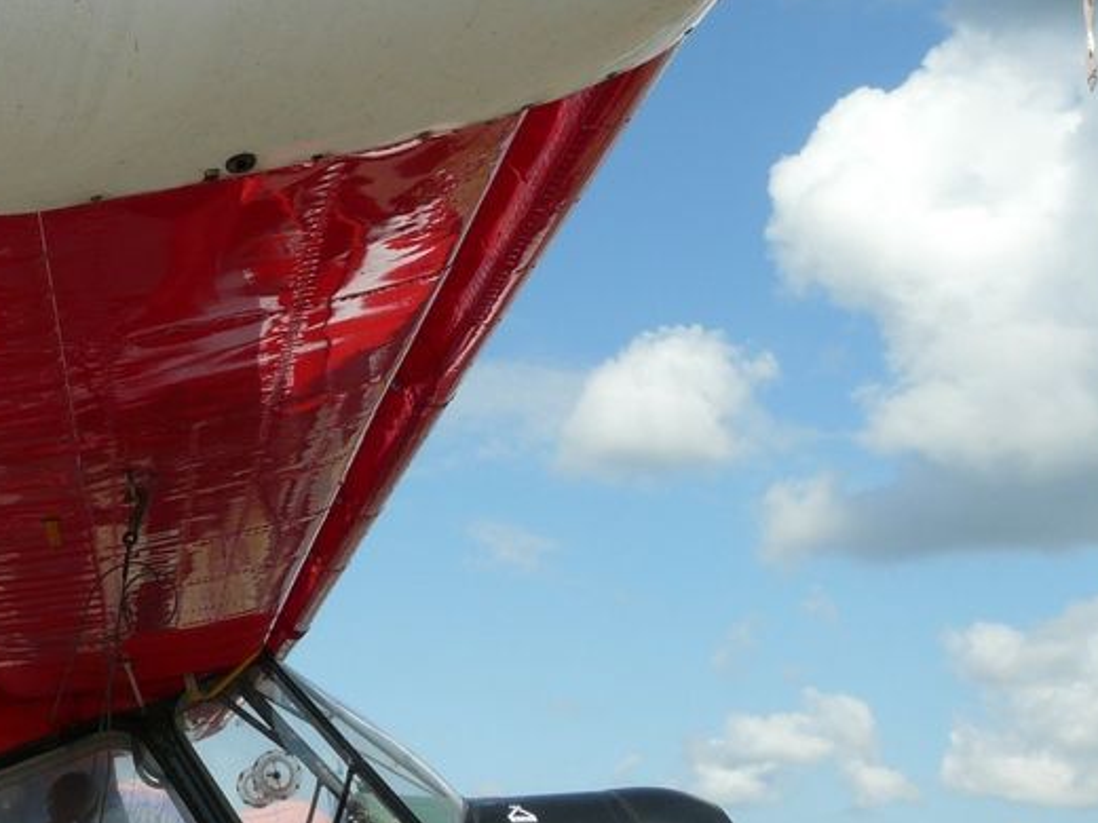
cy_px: 167
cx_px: 74
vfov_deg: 23.0
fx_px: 1998
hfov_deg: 29.3
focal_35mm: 63
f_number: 5.6
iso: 100
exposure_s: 1/400
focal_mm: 5.2
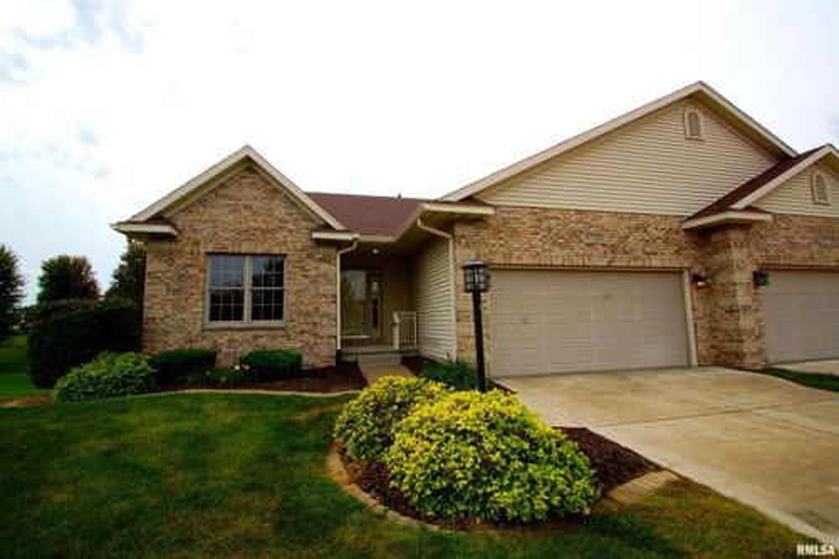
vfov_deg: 77.3
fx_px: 349
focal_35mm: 15
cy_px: 280
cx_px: 420
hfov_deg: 100.4
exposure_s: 1/80
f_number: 13
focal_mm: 10
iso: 100
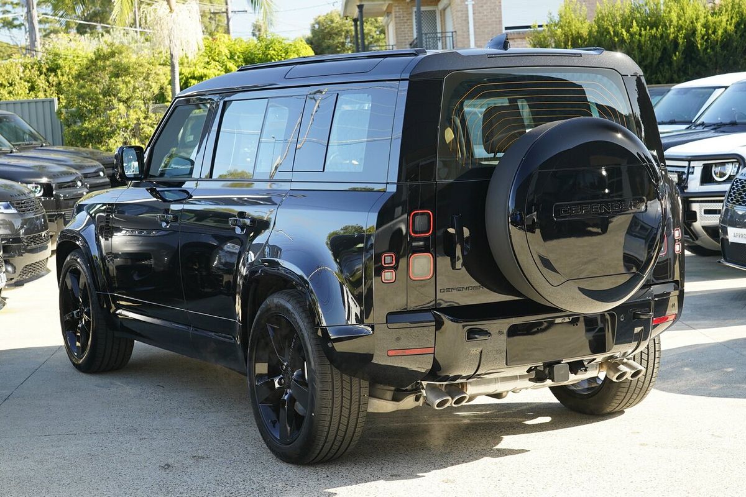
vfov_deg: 25.1
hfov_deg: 36.9
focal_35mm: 54
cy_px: 248
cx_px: 373
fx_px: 1119
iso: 800
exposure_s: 1/125
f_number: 7.1
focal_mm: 54
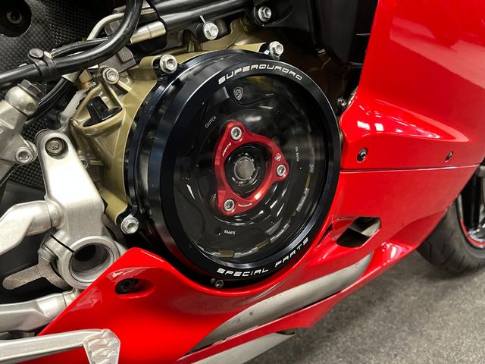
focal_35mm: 26
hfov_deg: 67.3
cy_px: 182
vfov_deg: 53.1
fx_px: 364
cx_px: 242
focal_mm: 5.1
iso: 500
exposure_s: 1/33
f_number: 1.6
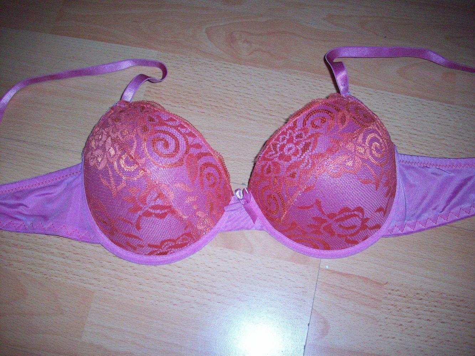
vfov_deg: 38.7
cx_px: 238
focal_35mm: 37
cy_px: 178
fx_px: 508
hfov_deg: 50.1
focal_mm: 6.2
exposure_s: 1/45
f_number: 2.8
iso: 160
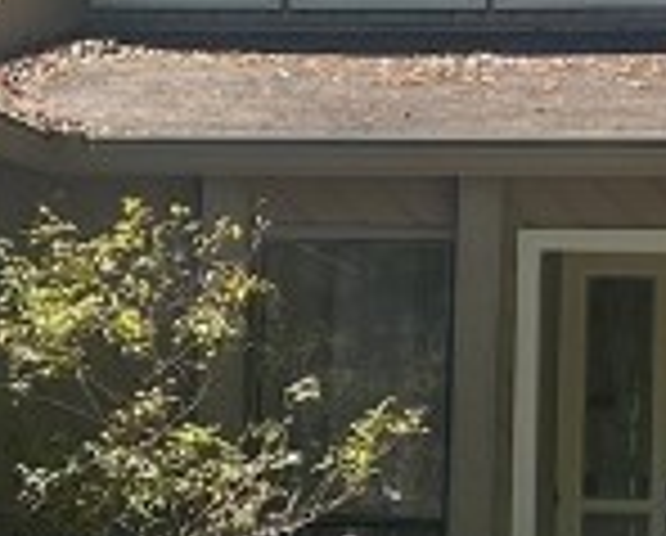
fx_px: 3456
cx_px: 297
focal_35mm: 175
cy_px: 387
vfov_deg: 8.8
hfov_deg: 11.0
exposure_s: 1/1934
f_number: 1.5
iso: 50
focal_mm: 5.7
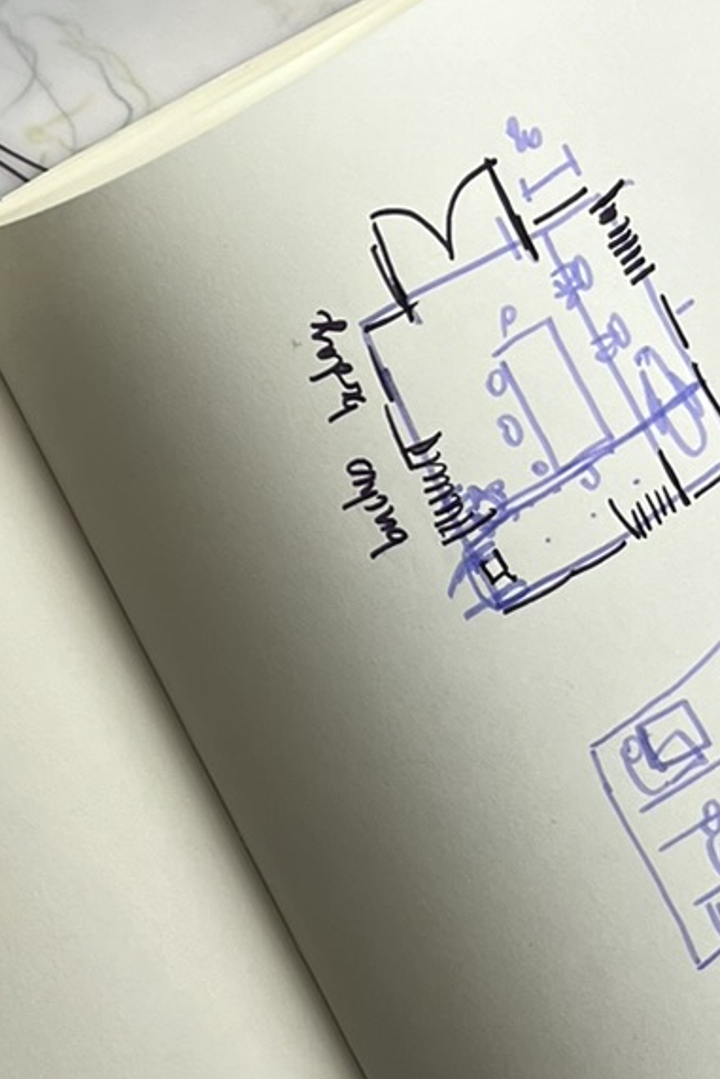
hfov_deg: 13.1
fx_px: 2908
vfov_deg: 19.1
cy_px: -410
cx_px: -474
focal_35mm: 97
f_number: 1.6
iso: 50
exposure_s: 1/121
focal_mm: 5.1
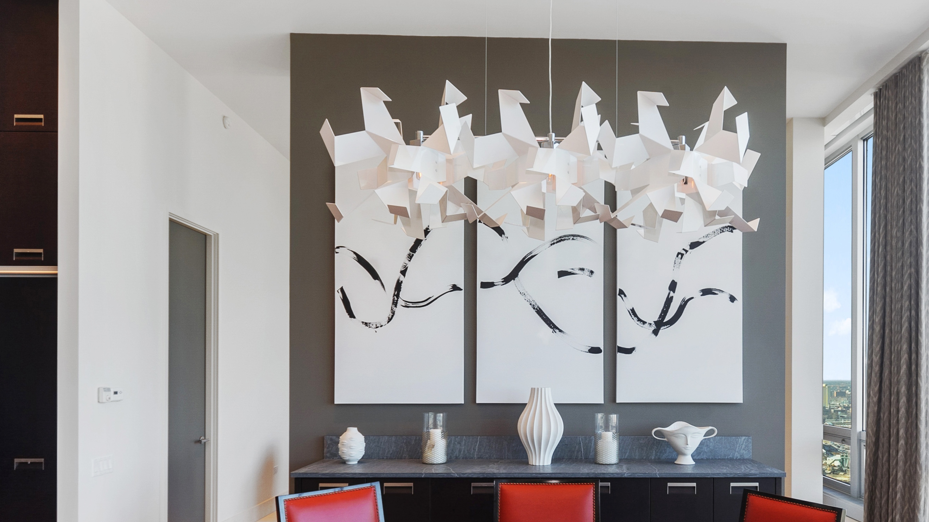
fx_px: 665
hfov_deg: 68.9
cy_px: 360
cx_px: 575
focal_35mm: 27
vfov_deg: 42.2
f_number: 8
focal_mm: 16
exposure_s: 1/8
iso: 200
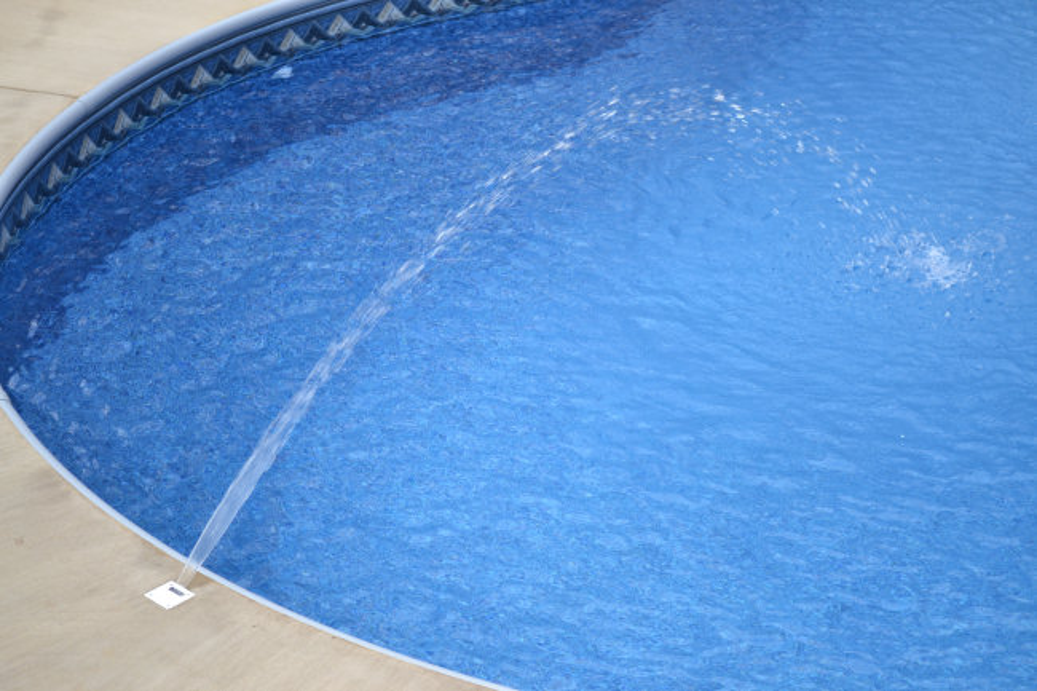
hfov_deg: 26.0
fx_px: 2246
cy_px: 346
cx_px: 518
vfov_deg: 17.5
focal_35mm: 78
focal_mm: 52
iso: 200
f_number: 5.6
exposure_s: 1/125
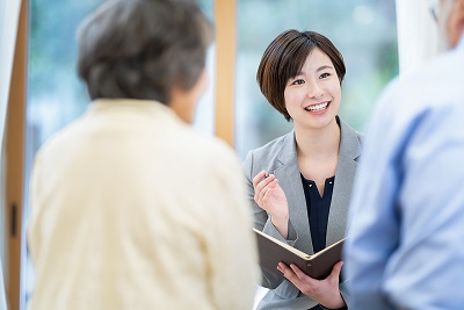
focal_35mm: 135
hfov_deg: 15.2
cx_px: 232
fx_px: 1741
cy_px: 155
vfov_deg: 10.2
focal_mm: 135
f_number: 2
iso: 500
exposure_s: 1/160
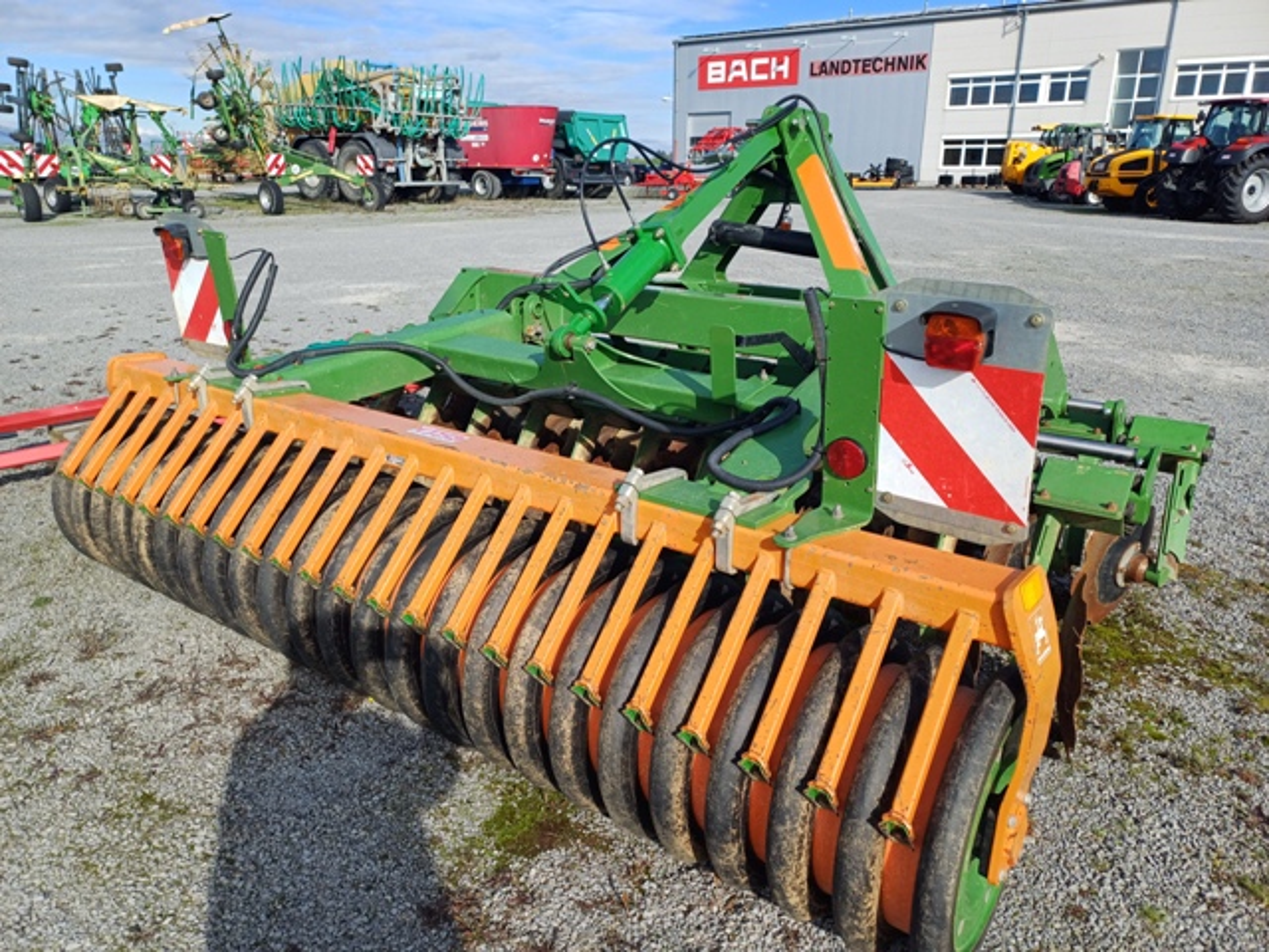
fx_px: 916
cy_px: 476
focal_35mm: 25
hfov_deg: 69.4
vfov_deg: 54.9
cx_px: 634
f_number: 1.8
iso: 50
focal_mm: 4.65
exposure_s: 1/1024
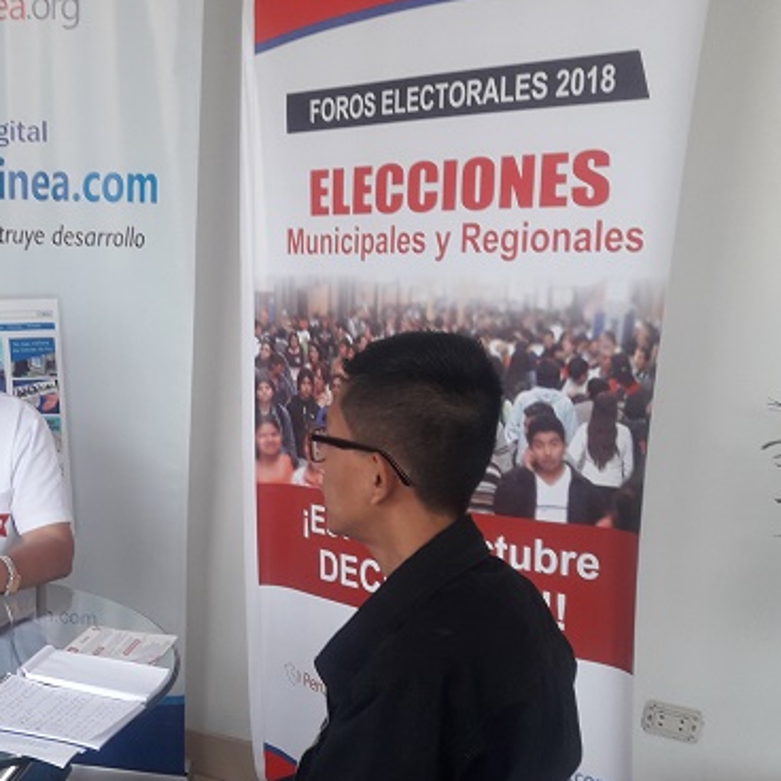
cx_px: 166
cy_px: 554
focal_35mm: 50
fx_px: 1276
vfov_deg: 33.5
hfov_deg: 33.1
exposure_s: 1/60
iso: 40
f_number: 1.9
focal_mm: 3.7
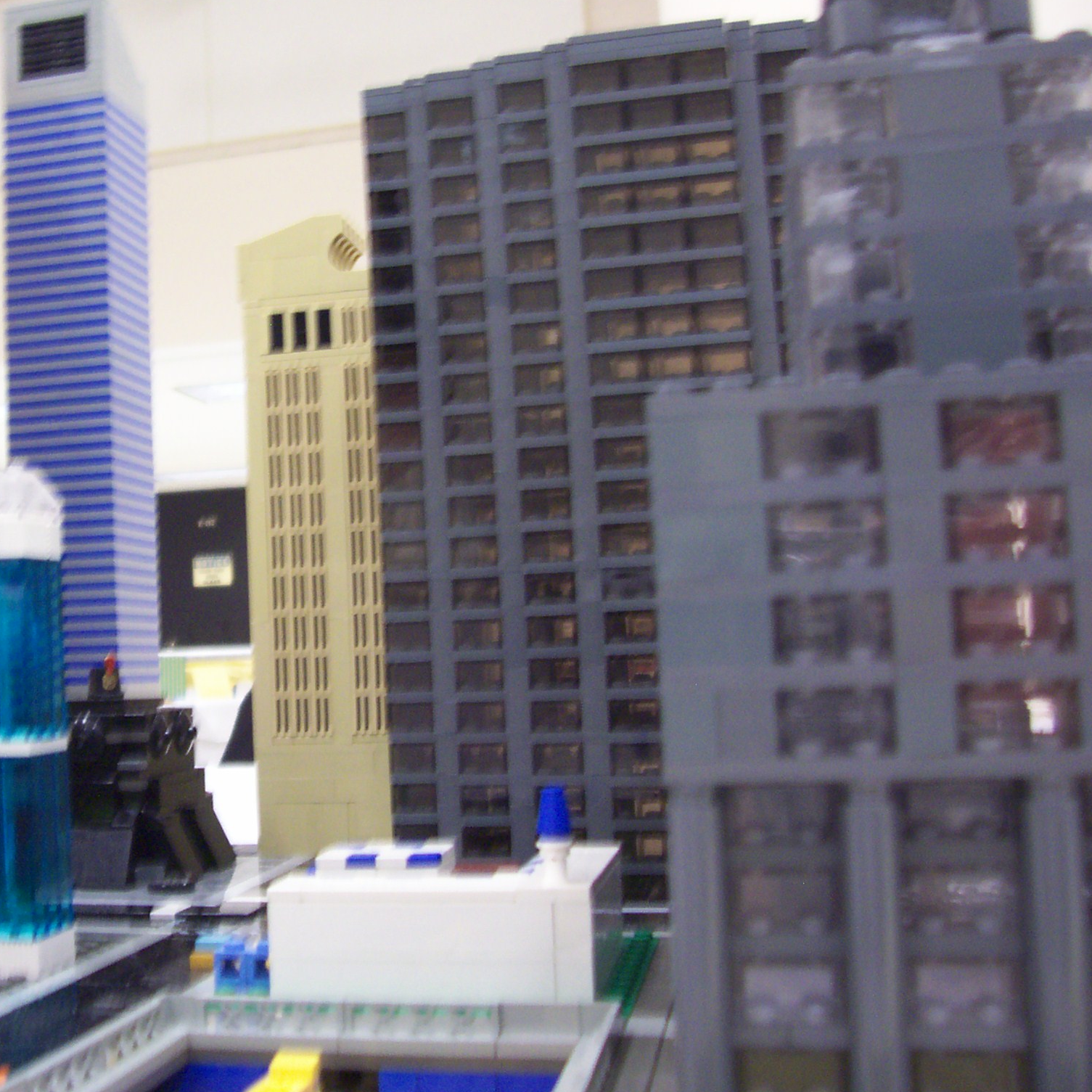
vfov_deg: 36.8
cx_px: 258
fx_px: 1642
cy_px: 501
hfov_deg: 35.9
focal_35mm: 46
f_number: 2.7
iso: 160
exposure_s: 1/15.9
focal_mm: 5.6
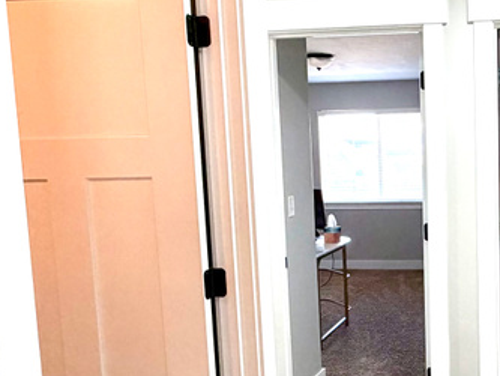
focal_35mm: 43
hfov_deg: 40.1
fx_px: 621
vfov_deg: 33.5
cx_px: 462
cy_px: 227
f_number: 2.2
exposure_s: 1/60
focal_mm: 2.22
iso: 200
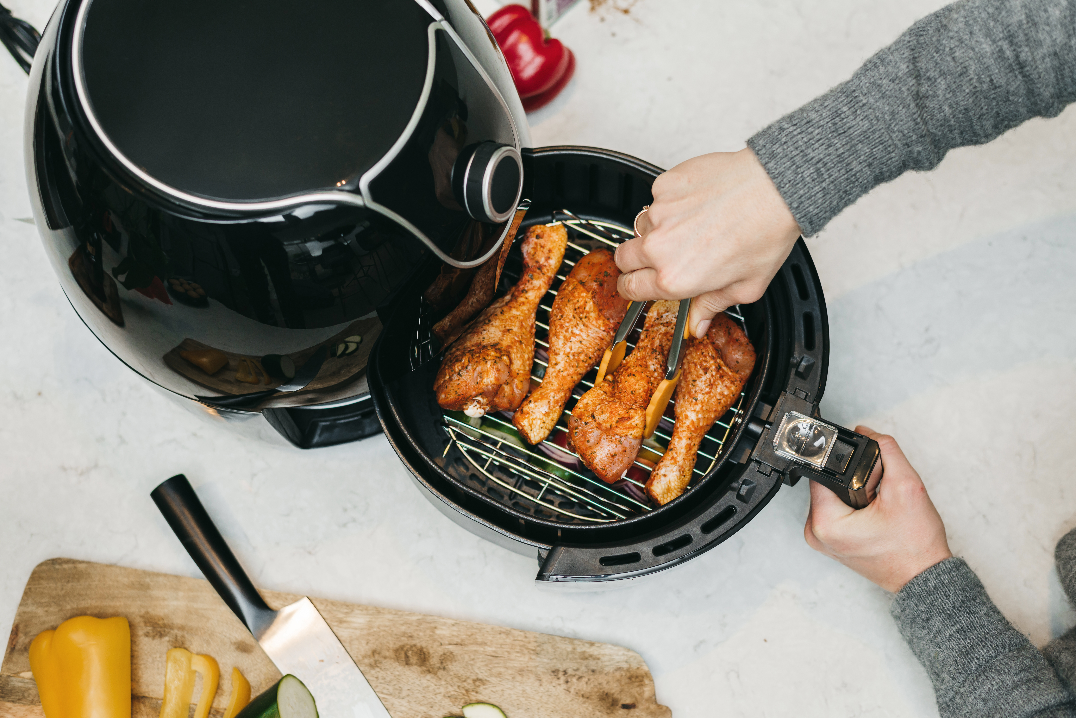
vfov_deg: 27.0
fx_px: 1495
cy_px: 359
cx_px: 538
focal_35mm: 50
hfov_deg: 39.6
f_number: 2.8
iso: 400
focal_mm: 50
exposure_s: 1/160
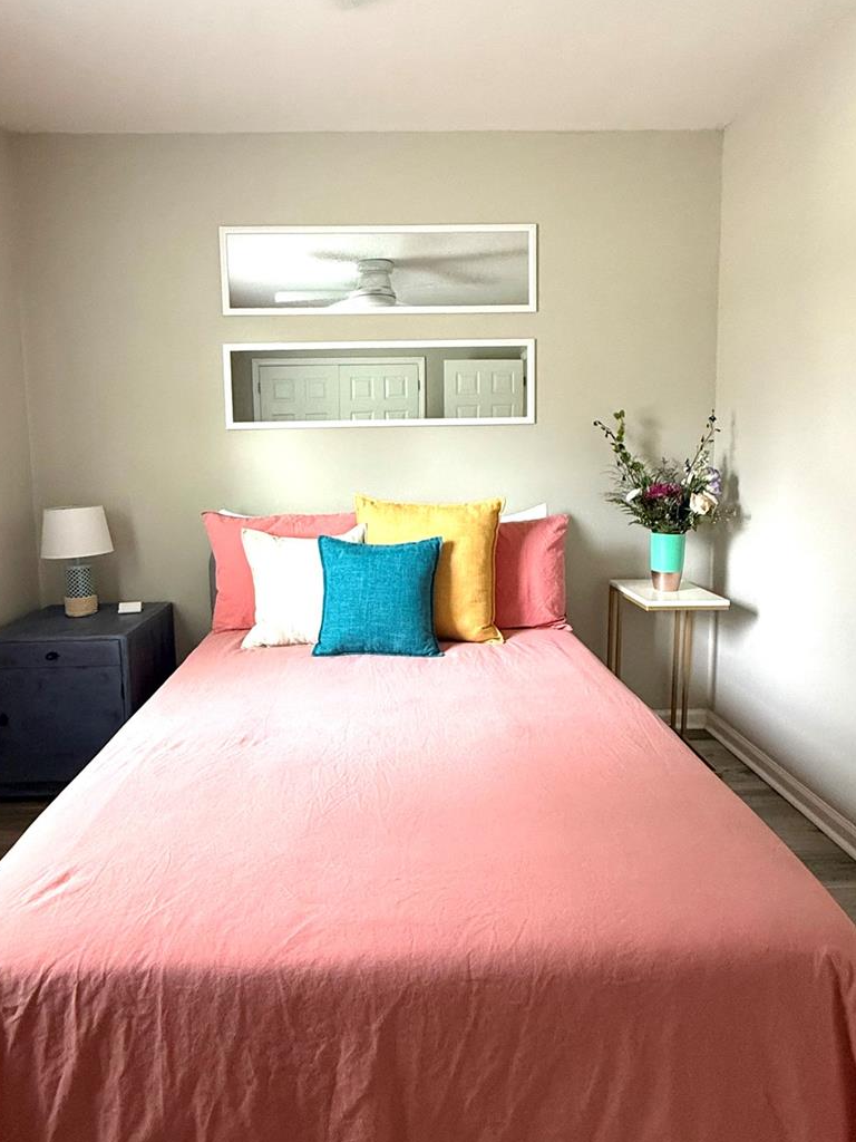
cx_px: 395
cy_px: 523
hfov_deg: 63.4
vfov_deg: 78.8
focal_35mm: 21
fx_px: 692
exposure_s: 1/60
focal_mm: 2.22
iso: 400
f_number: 2.2
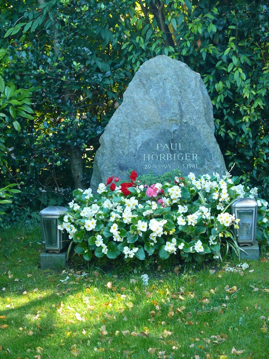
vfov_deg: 27.4
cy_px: 180
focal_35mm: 71
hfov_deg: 20.7
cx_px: 134
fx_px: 736
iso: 200
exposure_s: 1/30
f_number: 3.2
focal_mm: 15.1
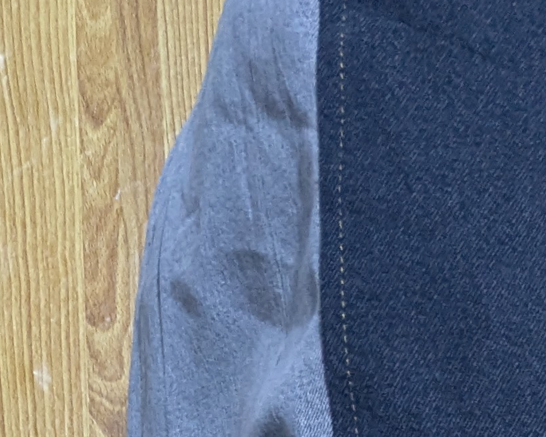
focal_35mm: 130
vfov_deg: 9.5
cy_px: 1274
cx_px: 469
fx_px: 2101
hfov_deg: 14.7
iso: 230
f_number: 1.73
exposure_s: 1/25
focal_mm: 4.38
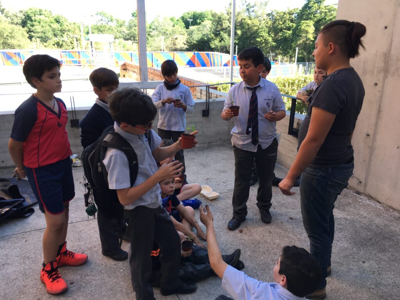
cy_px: 150
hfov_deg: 61.7
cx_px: 200
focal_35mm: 29
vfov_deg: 48.2
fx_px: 335
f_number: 2.2
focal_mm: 4.15
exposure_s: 1/120
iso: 25
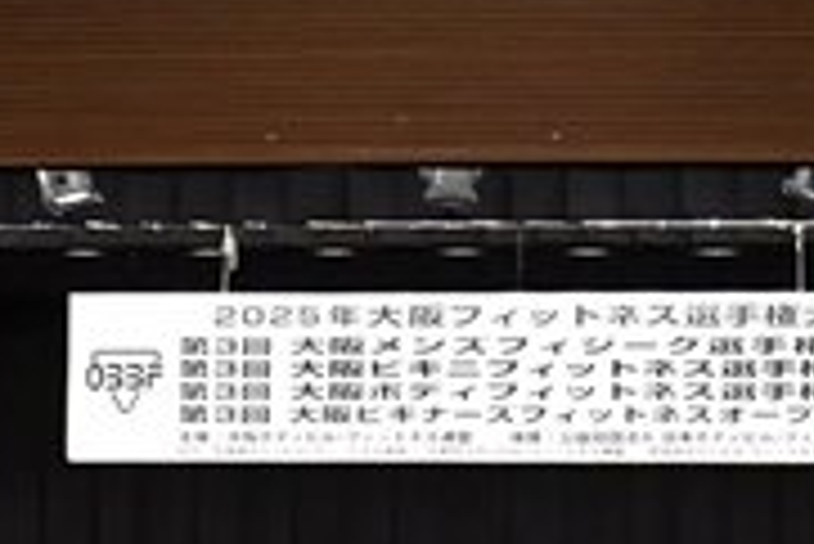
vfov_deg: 7.5
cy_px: 733
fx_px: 4073
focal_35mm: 180
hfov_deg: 11.4
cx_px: 461
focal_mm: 28
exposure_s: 1/400
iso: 6400
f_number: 5.6
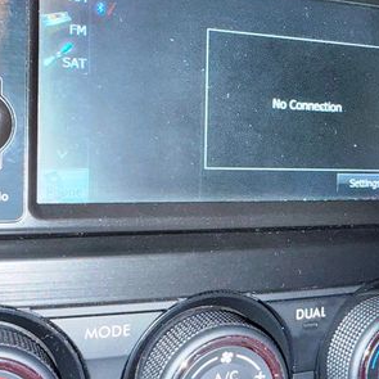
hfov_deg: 36.7
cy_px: 175
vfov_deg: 36.8
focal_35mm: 46
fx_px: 570
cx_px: 221
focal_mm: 2.22
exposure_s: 1/45
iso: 80
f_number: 2.2
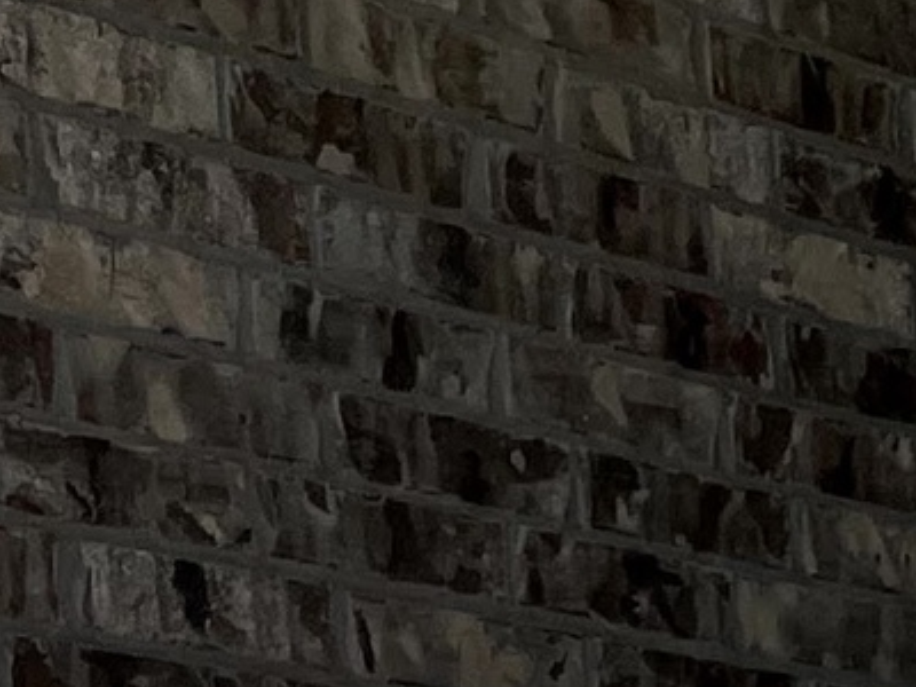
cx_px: 2283
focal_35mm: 130
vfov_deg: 10.1
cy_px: 1595
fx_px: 3440
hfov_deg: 11.9
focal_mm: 4.2
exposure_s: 1/4831
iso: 32
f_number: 1.6
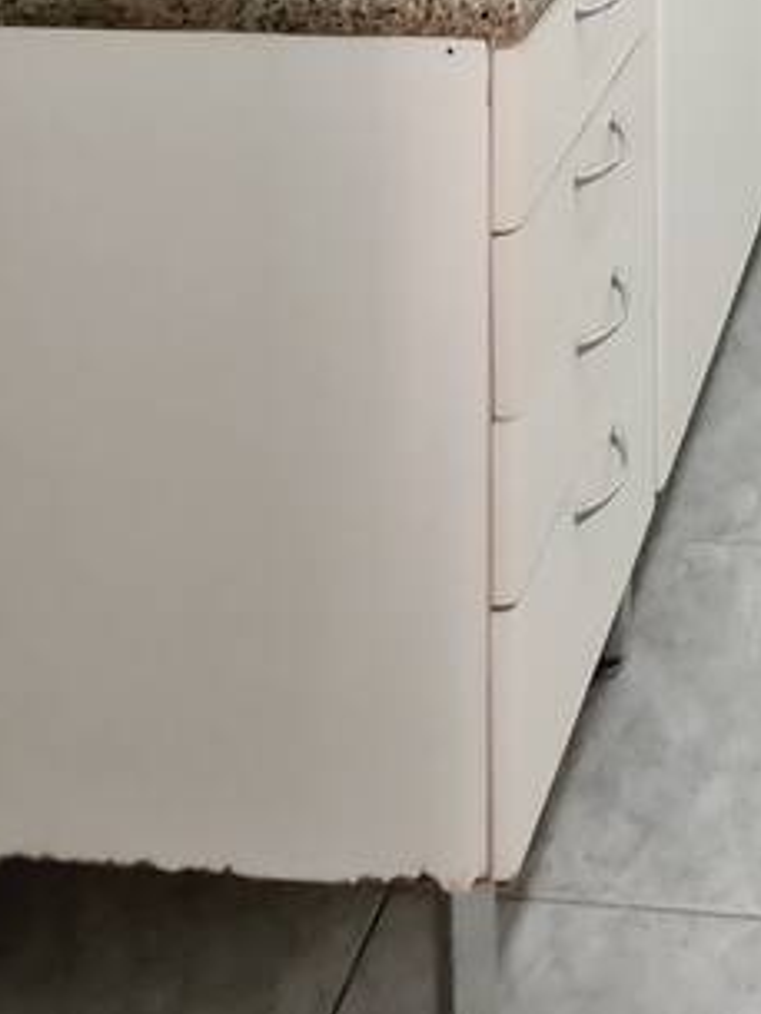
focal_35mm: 46
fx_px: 1347
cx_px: 997
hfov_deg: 26.6
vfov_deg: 24.8
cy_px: -678
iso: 125
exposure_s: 1/60
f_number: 2.2
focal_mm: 2.2
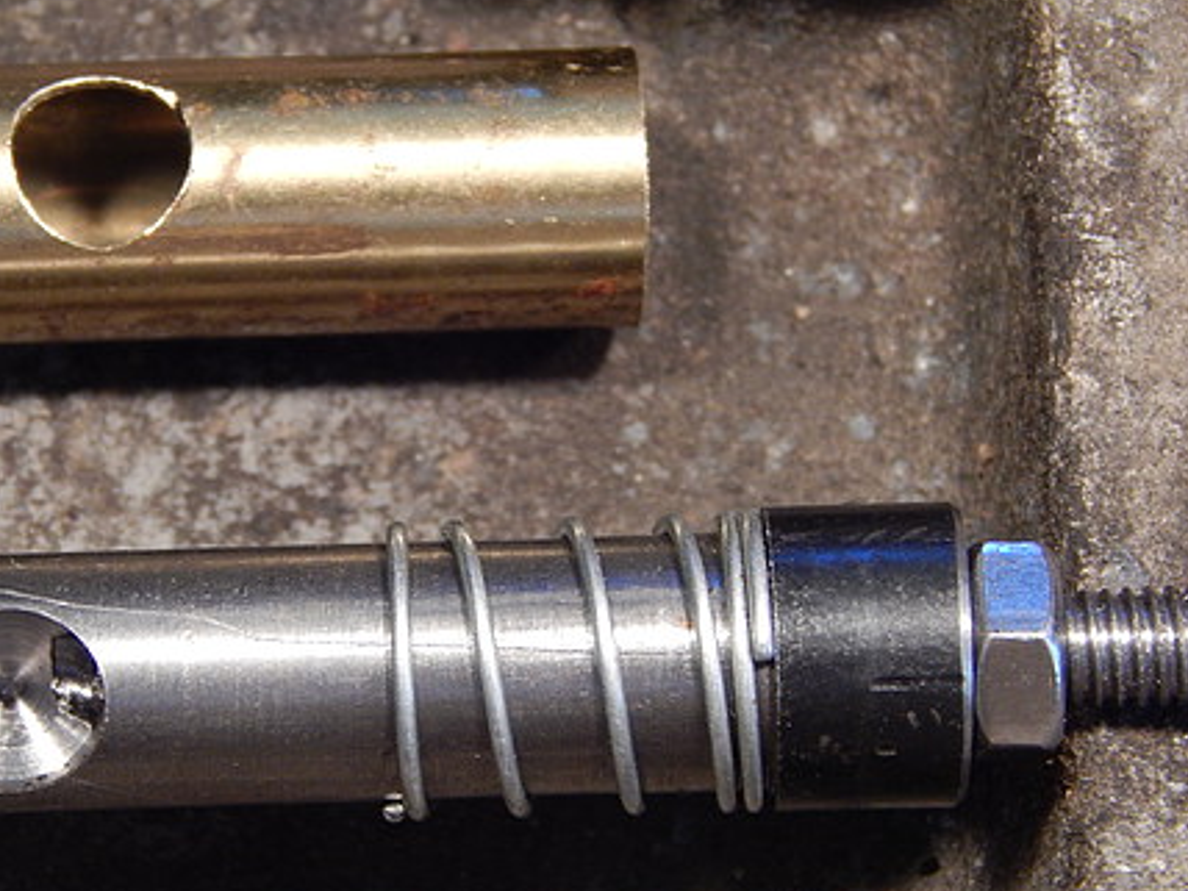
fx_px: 8854
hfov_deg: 7.7
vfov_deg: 5.8
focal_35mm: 258
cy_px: 491
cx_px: 383
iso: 250
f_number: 5.3
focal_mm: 32.8
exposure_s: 1/30
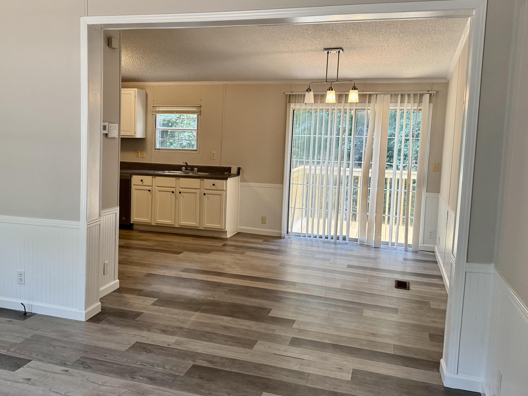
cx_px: 211
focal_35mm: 34
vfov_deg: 41.7
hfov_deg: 53.6
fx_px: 519
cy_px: 171
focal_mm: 6.76
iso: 200
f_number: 1.78
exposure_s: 1/120
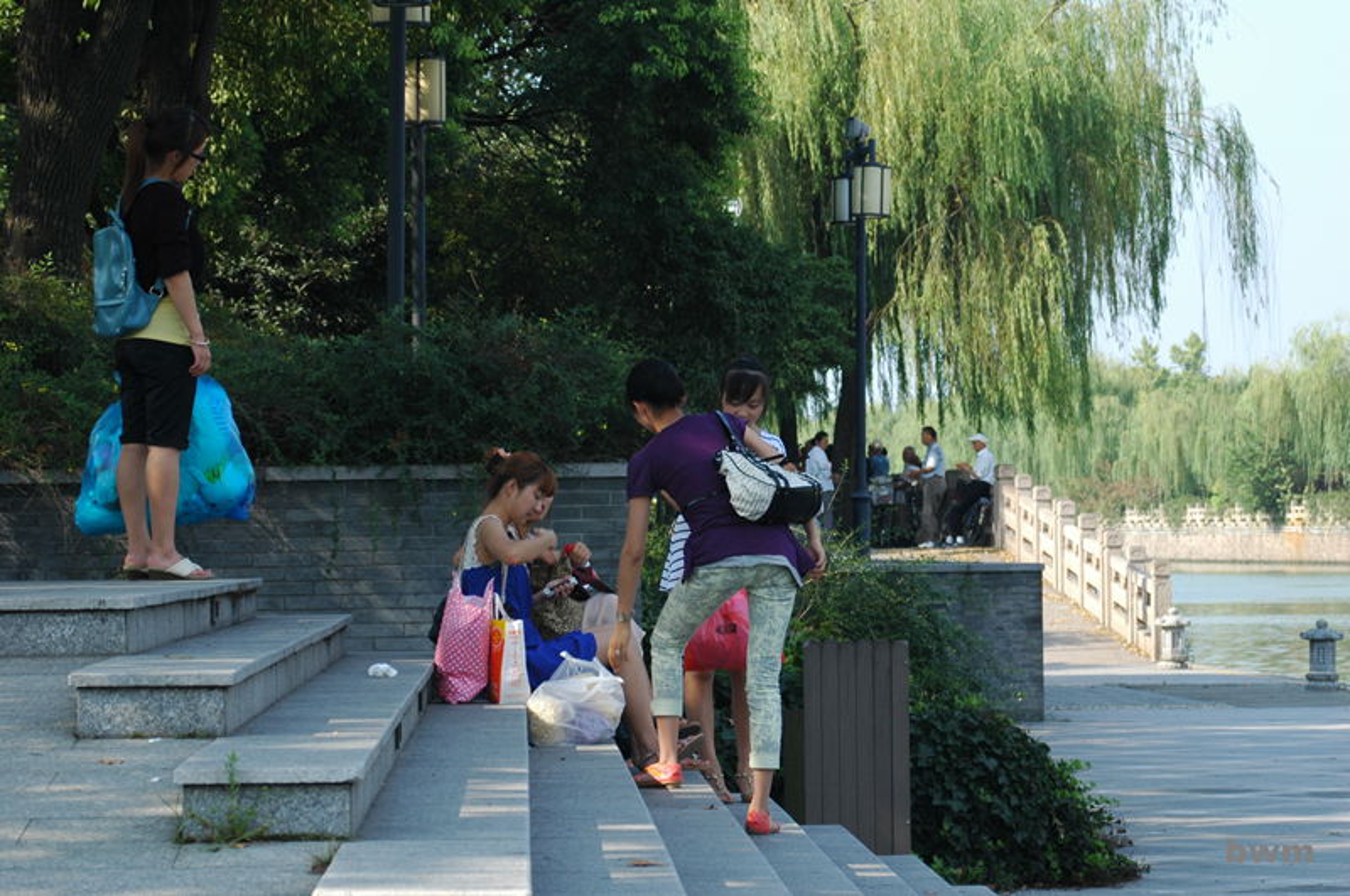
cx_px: 675
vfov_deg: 9.1
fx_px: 5617
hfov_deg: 13.7
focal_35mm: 150
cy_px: 448
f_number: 9
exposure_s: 1/160
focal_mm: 100
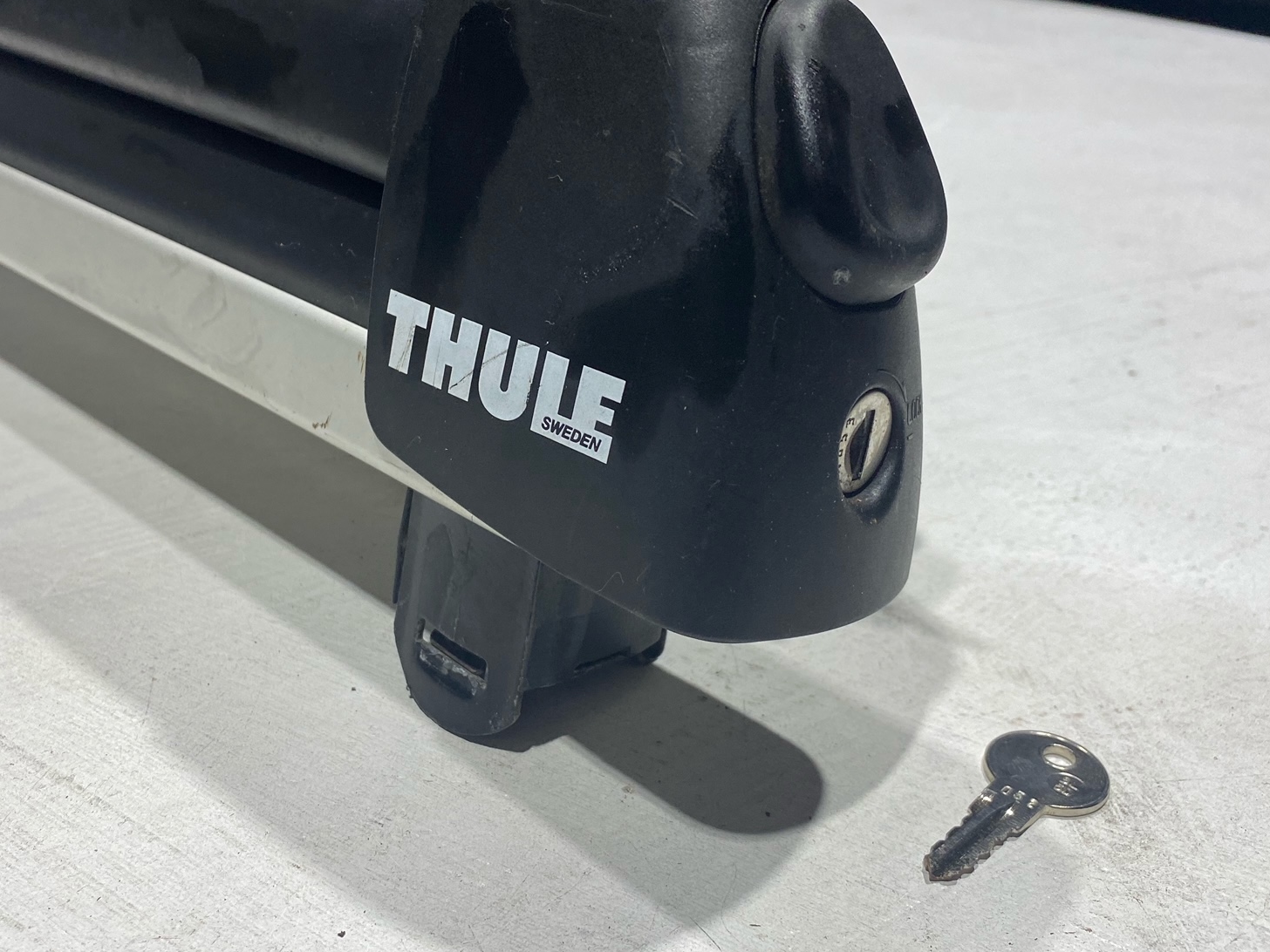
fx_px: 1321
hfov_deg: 51.2
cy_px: 408
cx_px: 543
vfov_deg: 39.6
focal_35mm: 36
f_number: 1.8
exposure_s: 1/100
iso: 64
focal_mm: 4.25
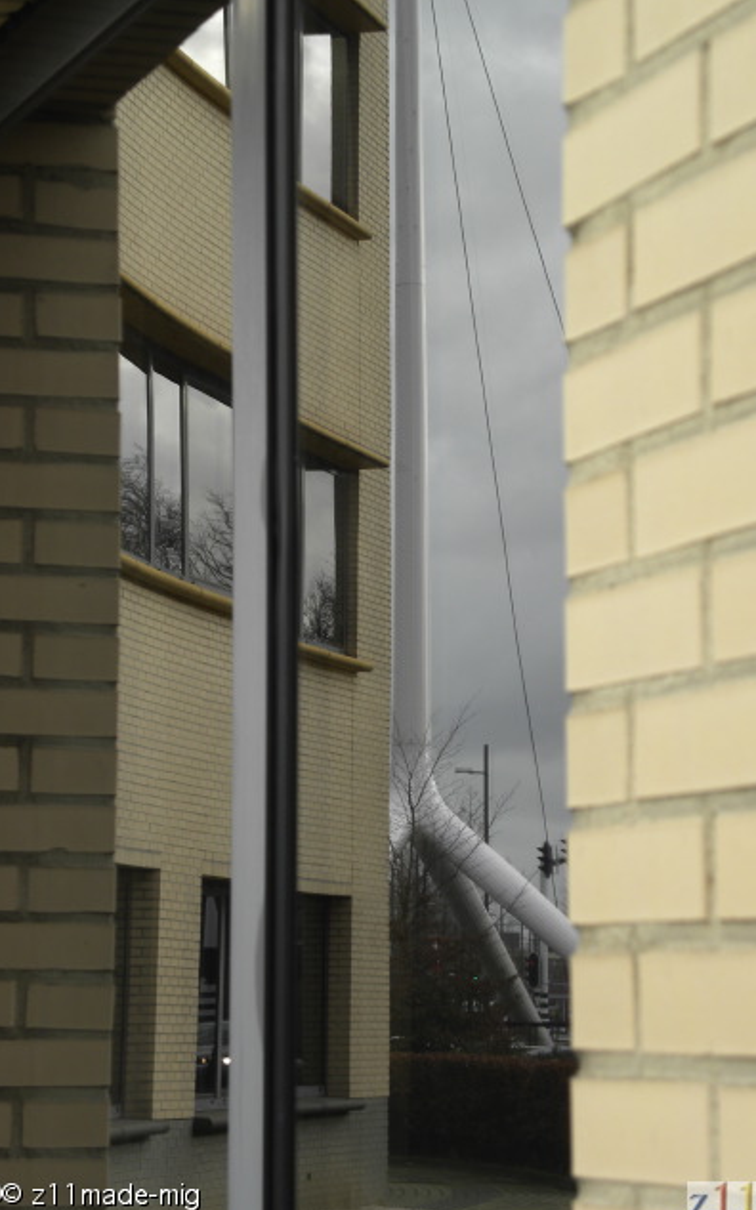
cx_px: 420
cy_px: 609
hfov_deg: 9.5
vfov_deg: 15.1
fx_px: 4551
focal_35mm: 138
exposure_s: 1/79.6
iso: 64
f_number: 4.5
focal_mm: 23
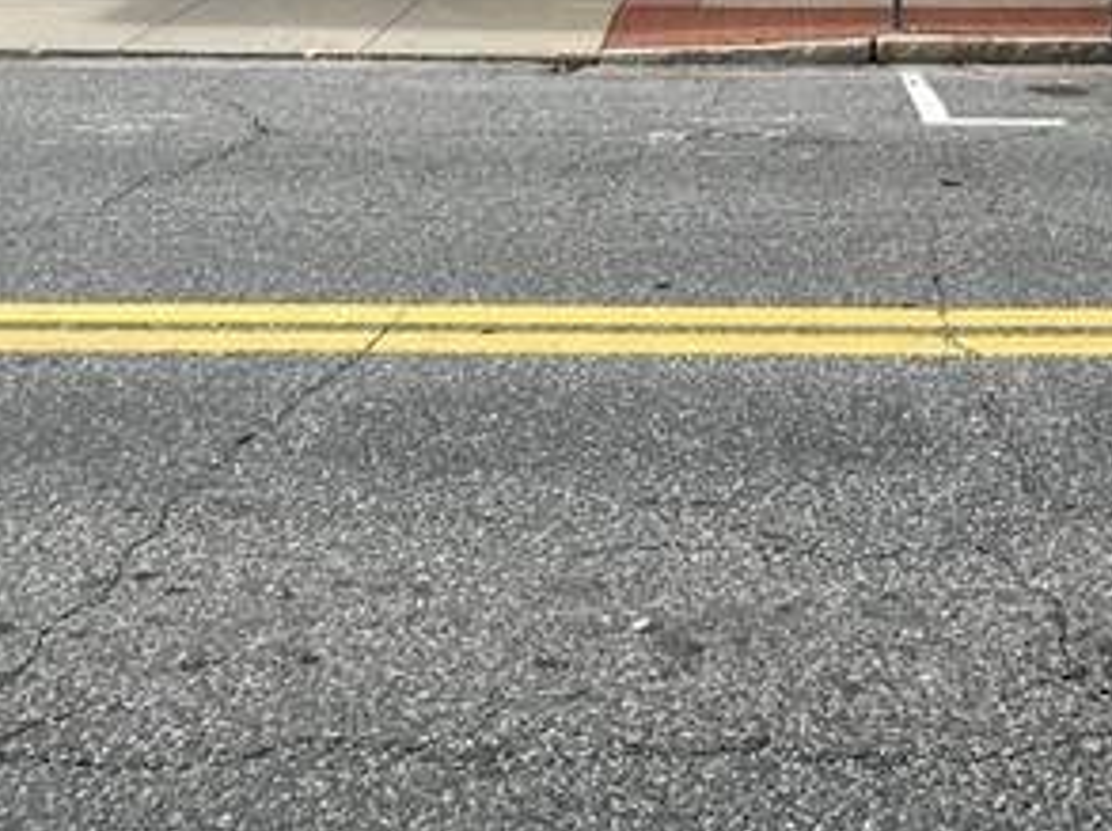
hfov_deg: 37.9
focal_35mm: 49
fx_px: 1572
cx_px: 846
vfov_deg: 23.7
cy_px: -406
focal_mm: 2.22
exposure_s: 1/785
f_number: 2.2
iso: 40
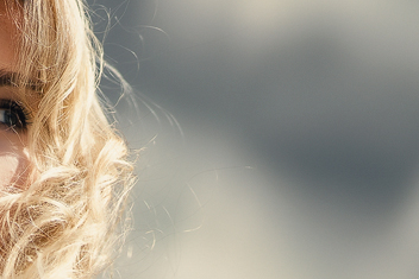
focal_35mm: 396
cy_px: 417
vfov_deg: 3.5
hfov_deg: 5.1
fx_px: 4611
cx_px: -406
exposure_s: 1/8000
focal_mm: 85
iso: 100
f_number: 1.4
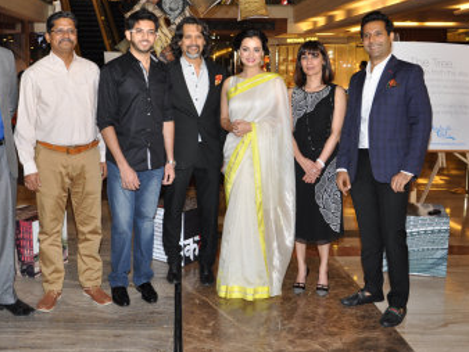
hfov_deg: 42.0
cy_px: 147
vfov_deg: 32.4
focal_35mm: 45
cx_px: 178
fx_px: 606
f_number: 5
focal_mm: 21
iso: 500
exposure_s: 1/60
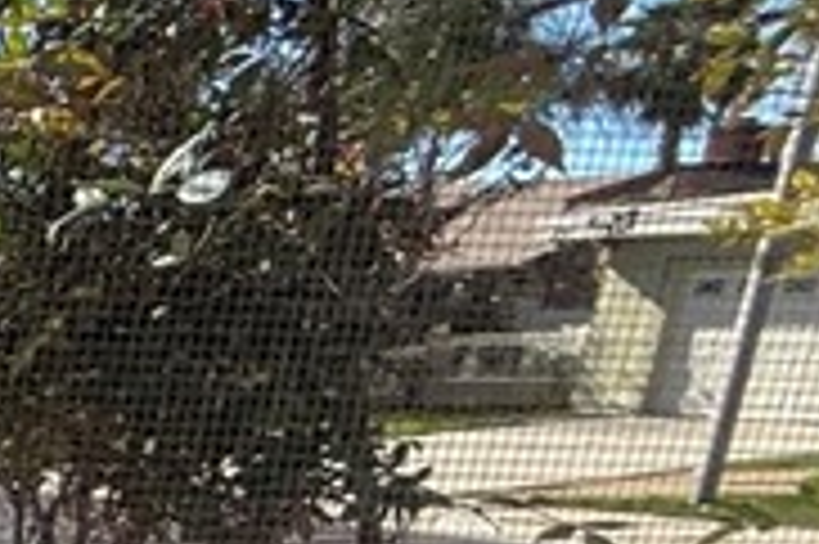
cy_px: 791
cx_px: -1278
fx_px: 1864
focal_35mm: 82
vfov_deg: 15.5
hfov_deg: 13.9
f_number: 2.2
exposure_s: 1/1235
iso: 50
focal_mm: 2.22
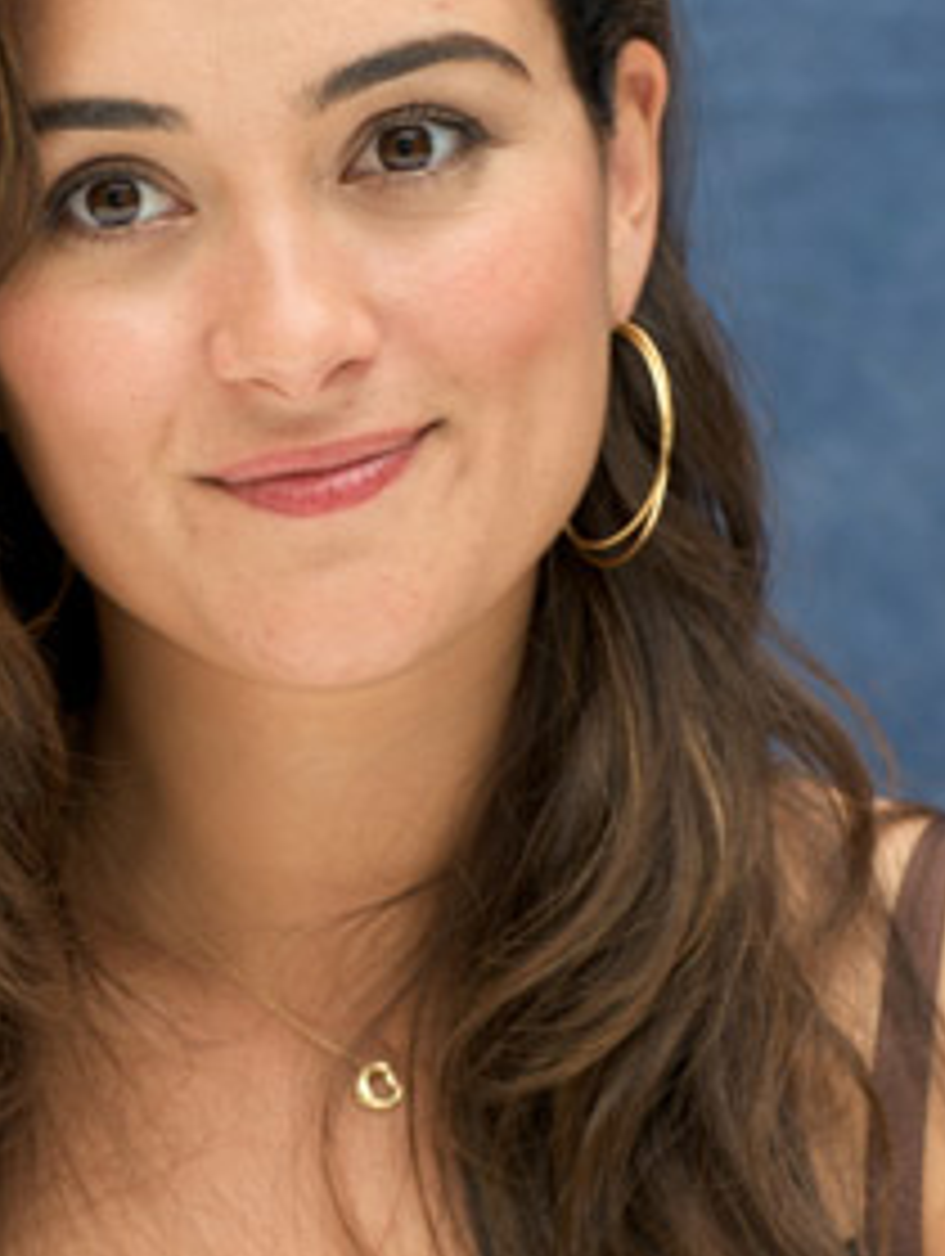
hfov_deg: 7.2
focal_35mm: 206
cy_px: 806
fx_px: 7481
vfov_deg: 9.6
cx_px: 304
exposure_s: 1/80
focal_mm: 100
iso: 500
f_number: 5.6
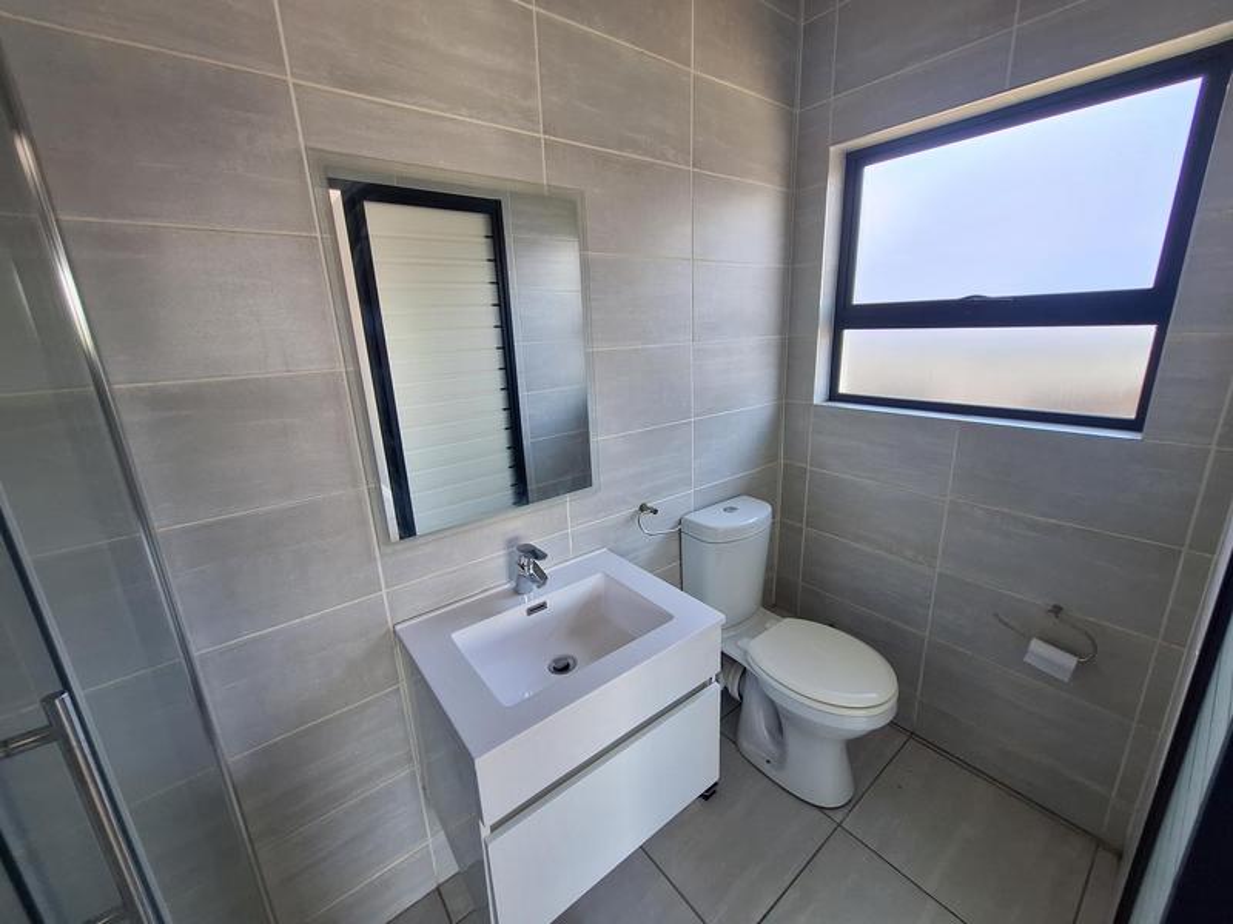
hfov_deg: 106.2
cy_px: 462
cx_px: 616
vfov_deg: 89.9
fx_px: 463
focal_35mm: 13
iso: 50
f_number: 2.2
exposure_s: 1/100
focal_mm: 1.74
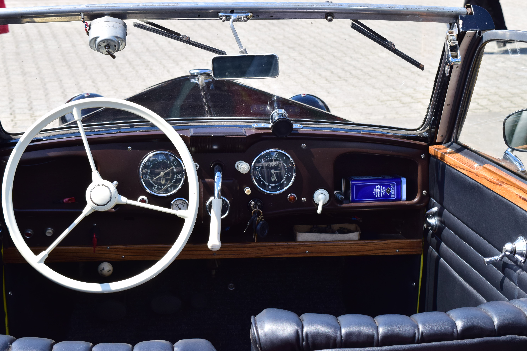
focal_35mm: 76
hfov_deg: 26.6
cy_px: 183
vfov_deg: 17.9
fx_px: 1113
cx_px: 237
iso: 400
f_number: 9
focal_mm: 46
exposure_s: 1/400
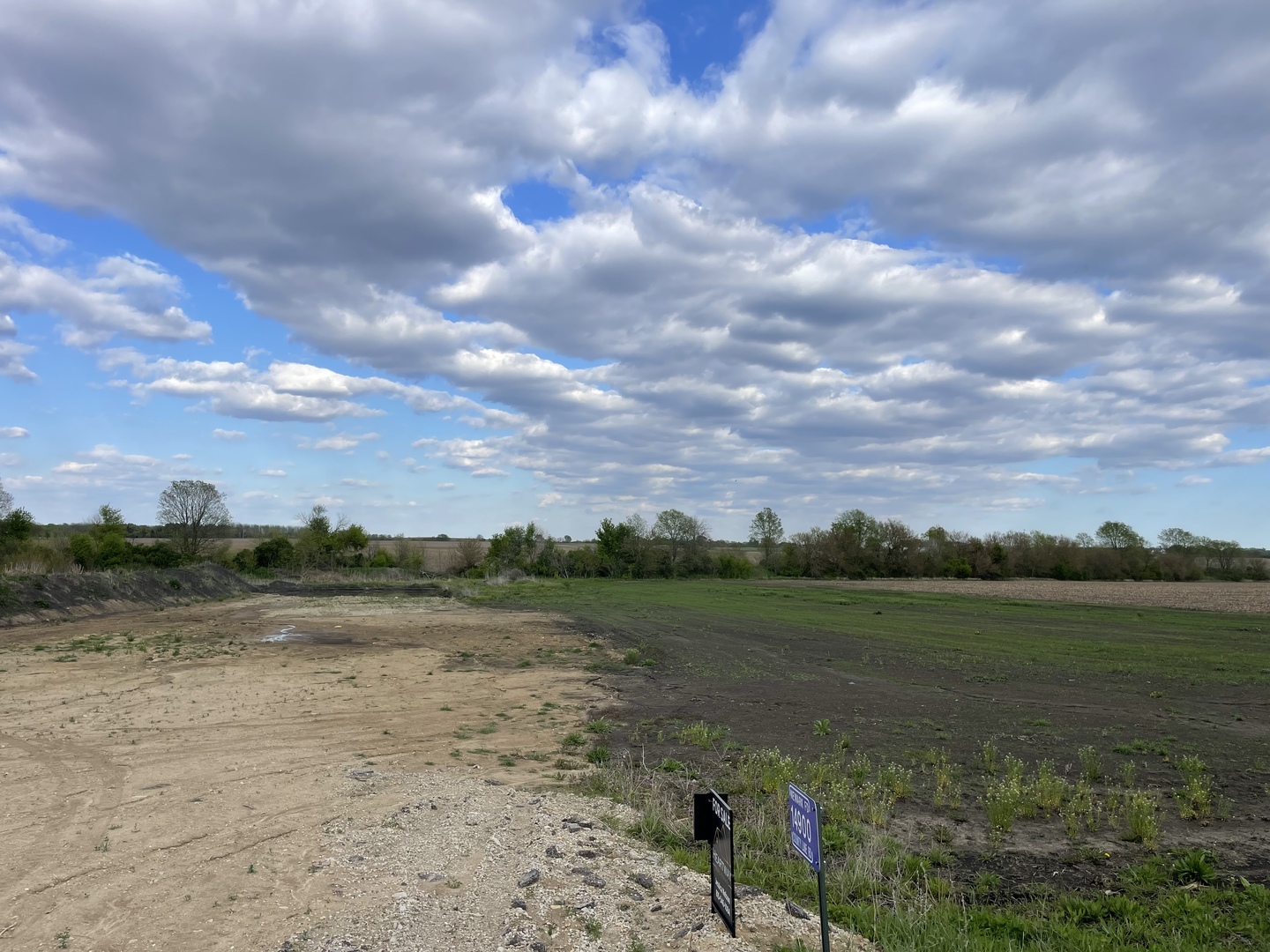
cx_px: 635
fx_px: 954
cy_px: 476
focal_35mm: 26
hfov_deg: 67.3
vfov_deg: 53.1
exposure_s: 1/2817
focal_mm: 4.2
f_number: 1.6
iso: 32
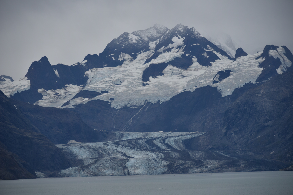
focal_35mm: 170
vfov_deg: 8.1
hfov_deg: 12.1
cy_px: 98
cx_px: 146
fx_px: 1384
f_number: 5.6
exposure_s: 1/400
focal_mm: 170
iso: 100
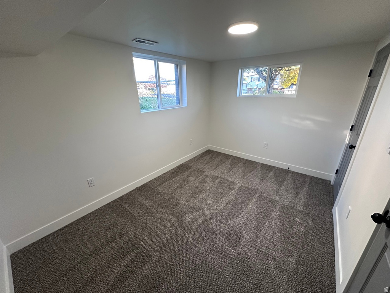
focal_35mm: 14
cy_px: 146
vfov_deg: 85.7
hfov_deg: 102.1
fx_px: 158
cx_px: 195
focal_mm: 2.22
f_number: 2.2
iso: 250
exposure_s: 1/120
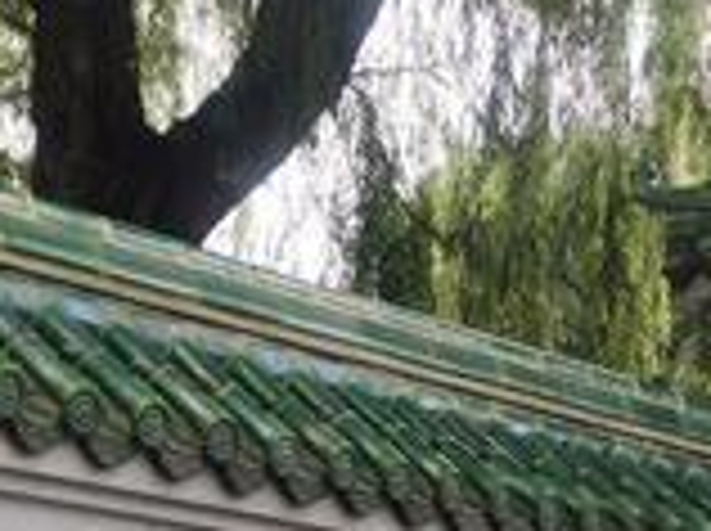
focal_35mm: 108
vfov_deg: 12.7
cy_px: 891
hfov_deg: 18.2
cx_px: 220
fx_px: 2215
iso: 50
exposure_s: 1/838
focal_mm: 4.75
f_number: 1.8
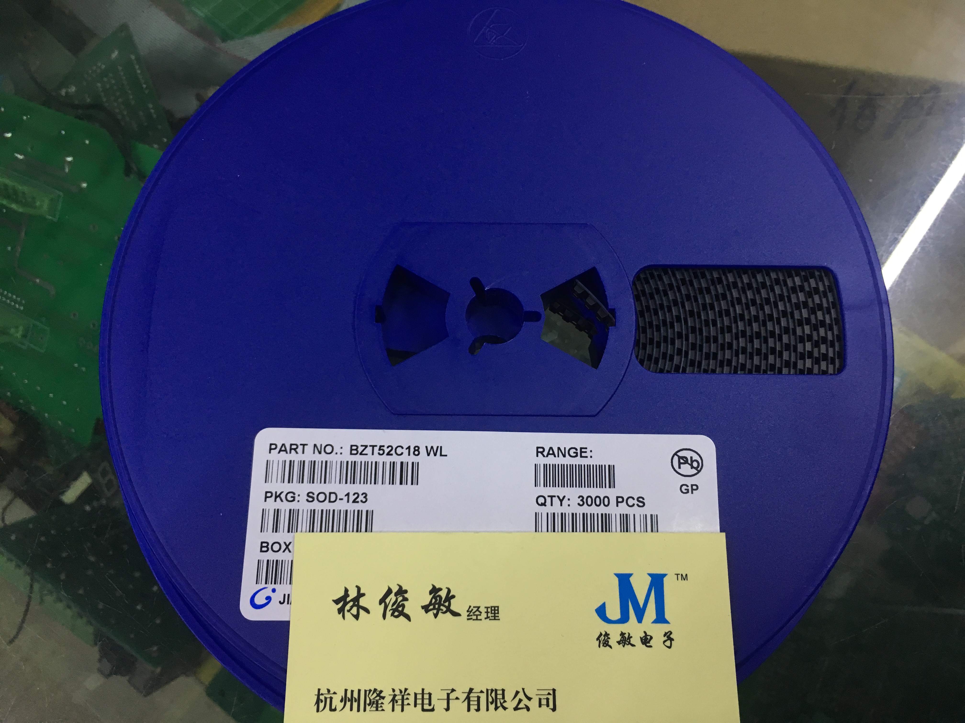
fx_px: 808
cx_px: 482
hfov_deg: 61.7
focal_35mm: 29
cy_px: 362
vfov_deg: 48.2
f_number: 2.2
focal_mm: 4.15
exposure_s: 1/33
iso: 100
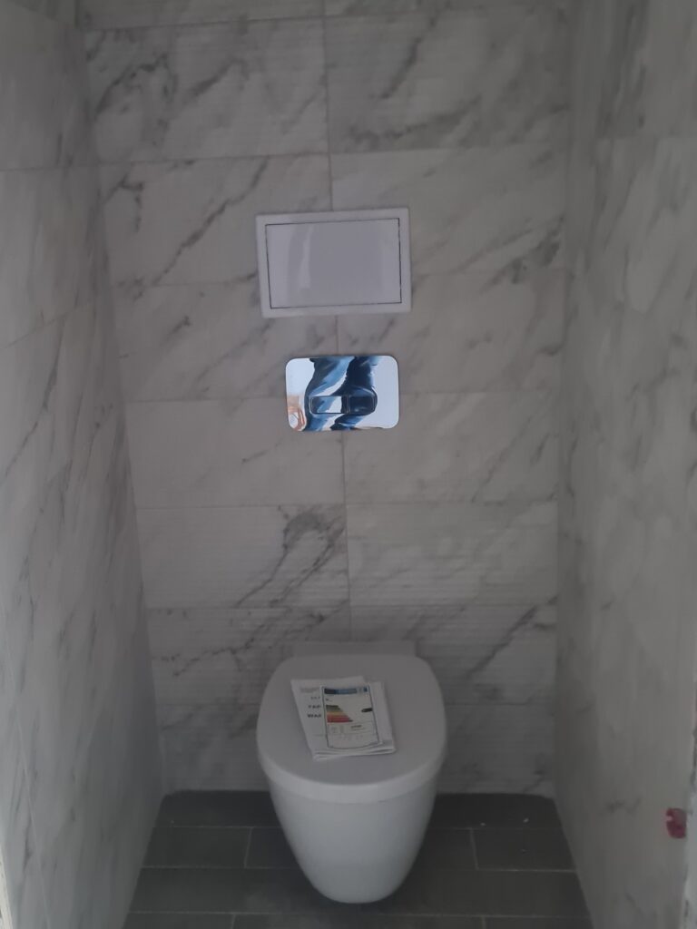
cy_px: 464
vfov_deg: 67.3
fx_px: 698
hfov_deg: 53.1
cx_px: 348
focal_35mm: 26
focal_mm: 5.4
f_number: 1.8
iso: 800
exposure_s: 1/25
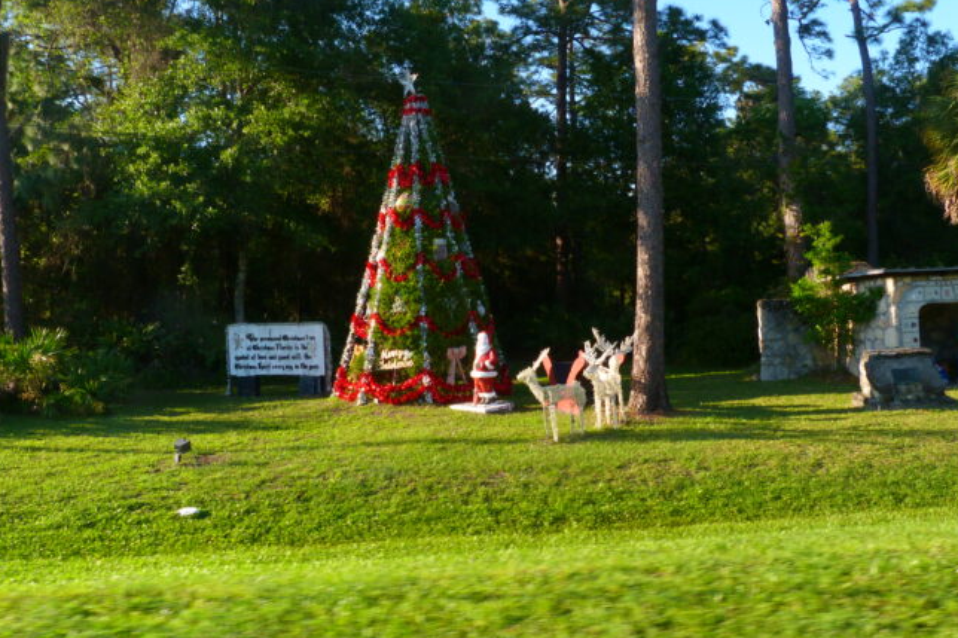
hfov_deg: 60.3
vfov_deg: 42.3
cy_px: 287
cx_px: 498
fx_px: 825
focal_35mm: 31
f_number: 4
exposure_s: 1/160
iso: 80
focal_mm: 4.5
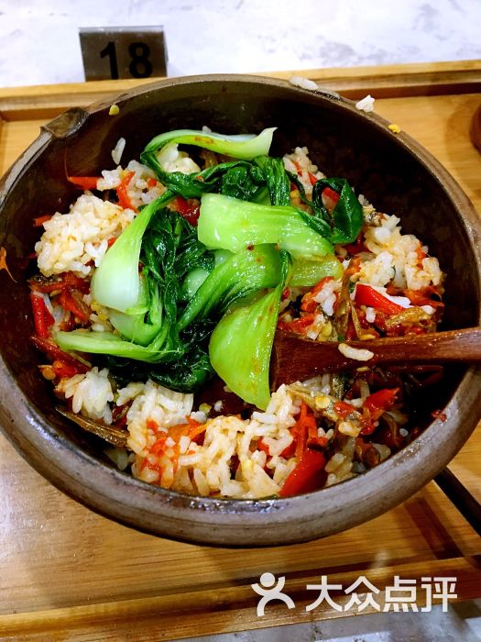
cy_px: 321
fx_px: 537
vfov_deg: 61.7
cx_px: 240
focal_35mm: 29
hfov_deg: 48.2
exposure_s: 1/20
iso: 200
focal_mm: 4.15
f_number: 2.2
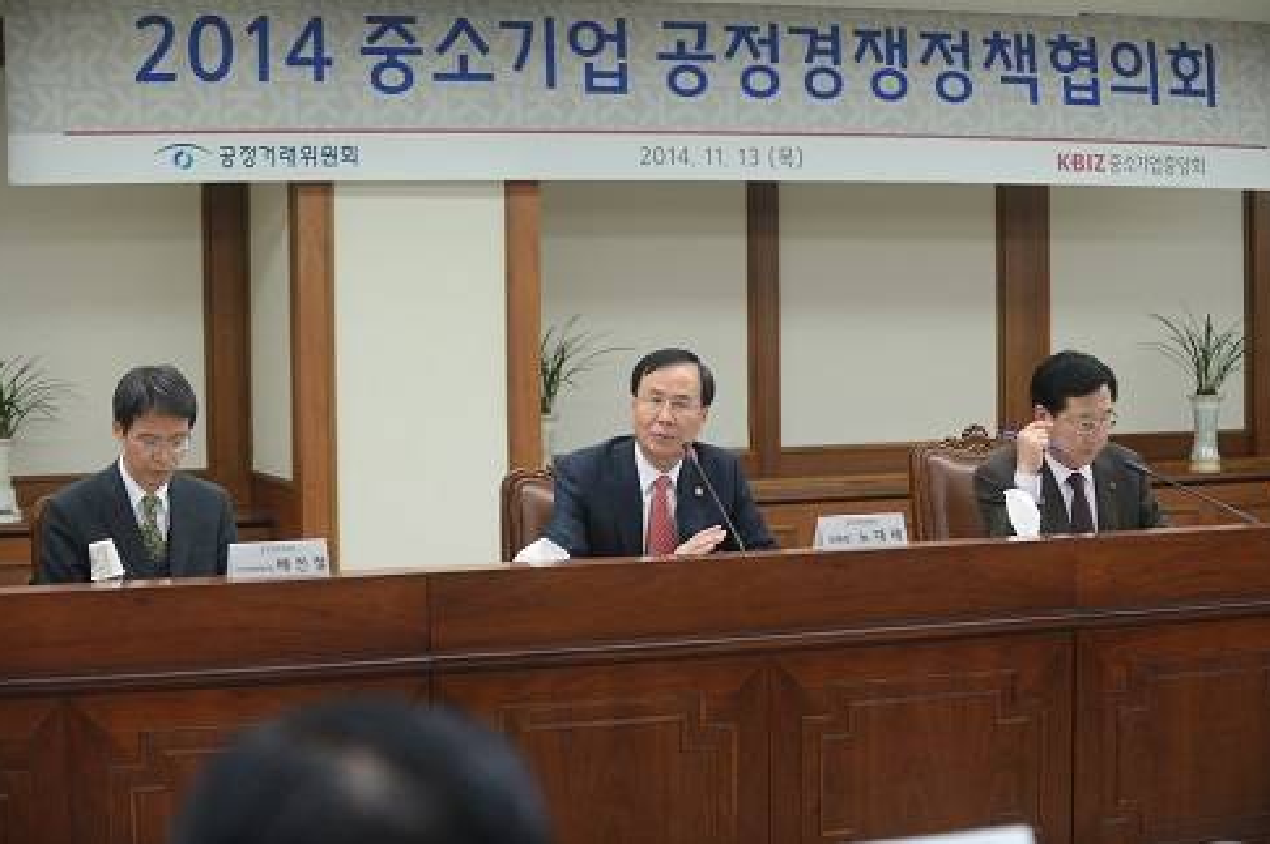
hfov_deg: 28.1
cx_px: 640
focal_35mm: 72
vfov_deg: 18.9
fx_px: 2537
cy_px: 413
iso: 1600
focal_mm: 70
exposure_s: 1/200
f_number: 3.2
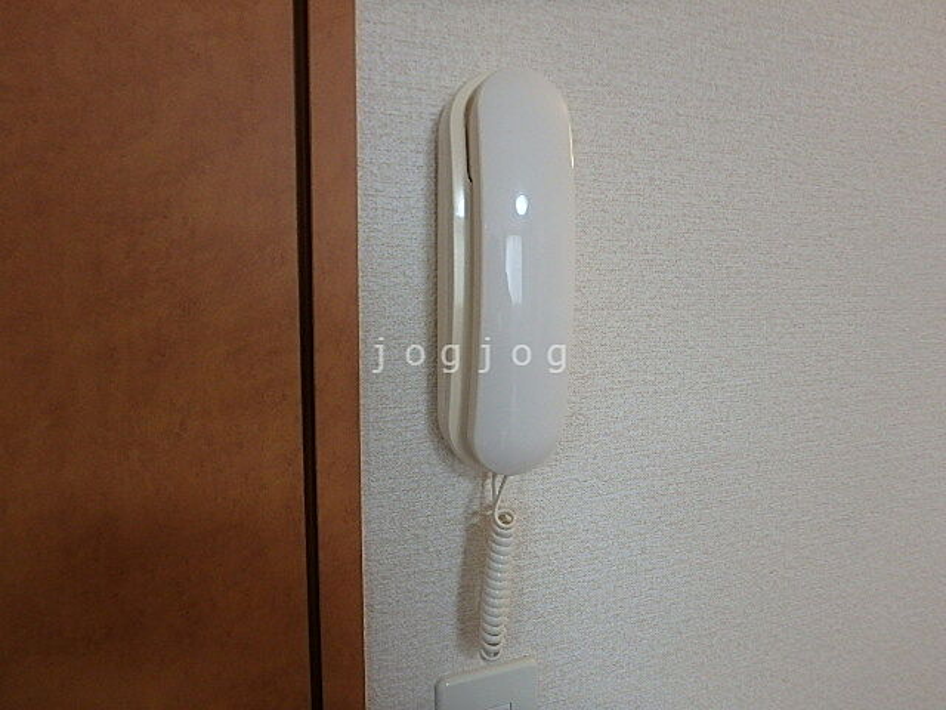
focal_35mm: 21
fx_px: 574
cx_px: 473
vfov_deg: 63.4
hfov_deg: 79.0
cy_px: 355
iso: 400
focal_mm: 3.7
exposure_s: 1/30
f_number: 3.5
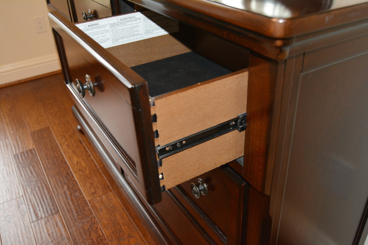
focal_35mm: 33
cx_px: 184
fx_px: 337
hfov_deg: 57.2
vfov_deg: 40.0
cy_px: 122
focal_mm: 22
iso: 1600
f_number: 3.5
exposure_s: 1/60
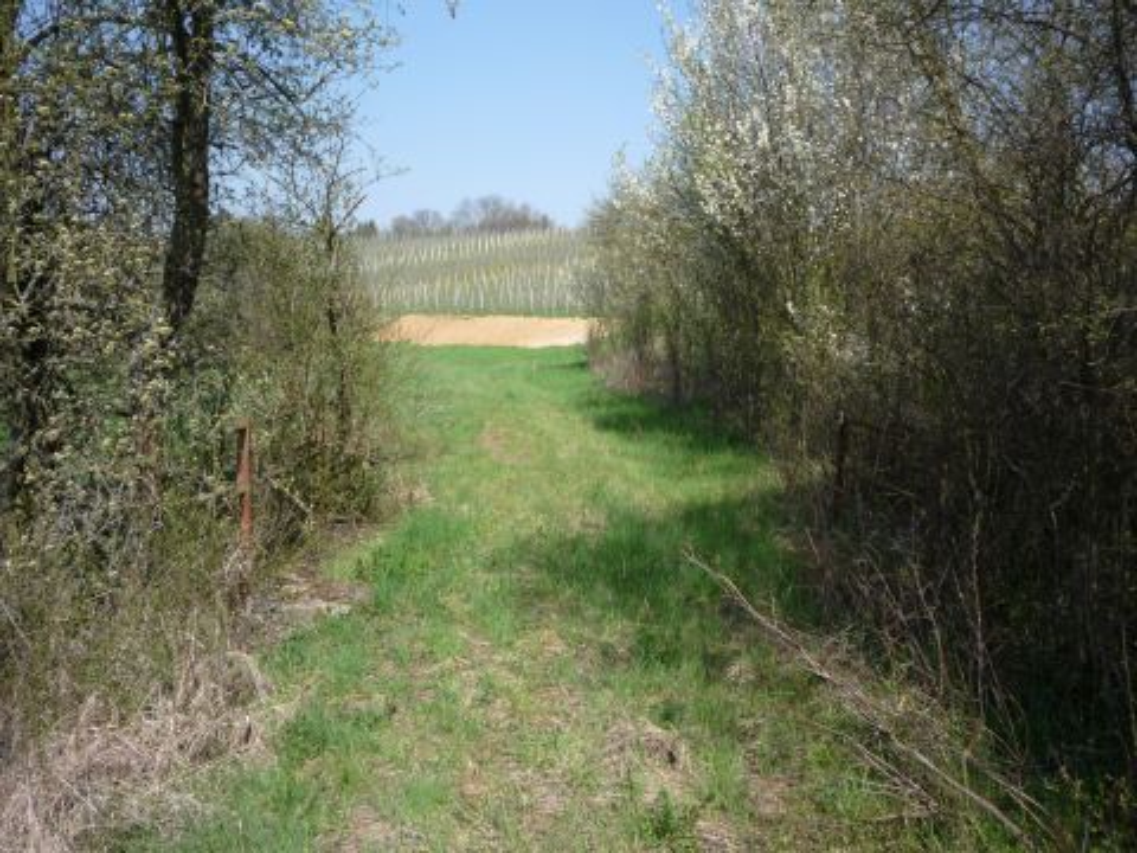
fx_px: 1051
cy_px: 426
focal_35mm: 32
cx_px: 568
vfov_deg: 44.2
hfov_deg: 56.8
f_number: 4.5
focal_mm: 5.2
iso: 100
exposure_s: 1/400
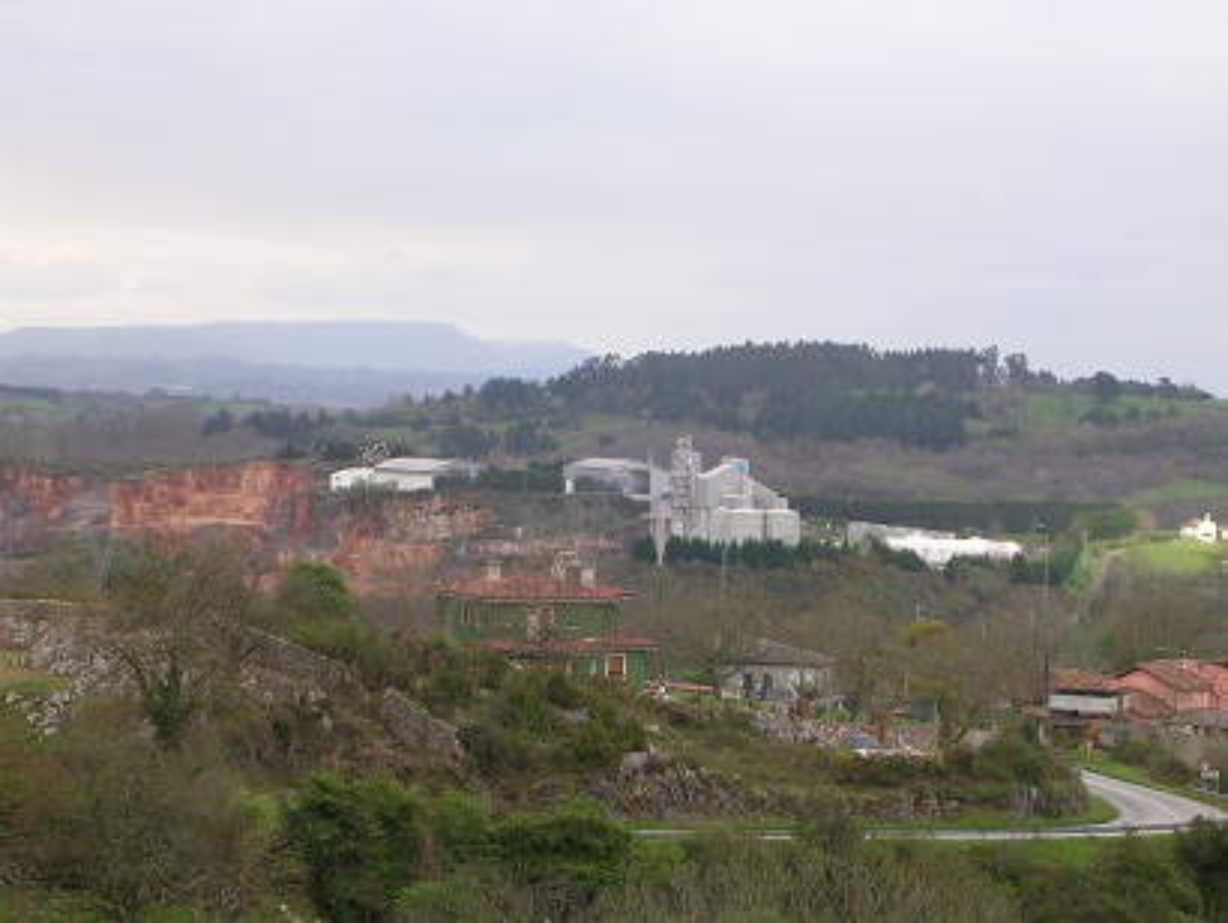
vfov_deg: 12.9
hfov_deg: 17.1
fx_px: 4082
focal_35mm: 115
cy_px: 462
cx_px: 614
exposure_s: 1/176
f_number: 4.9
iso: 181
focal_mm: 17.4
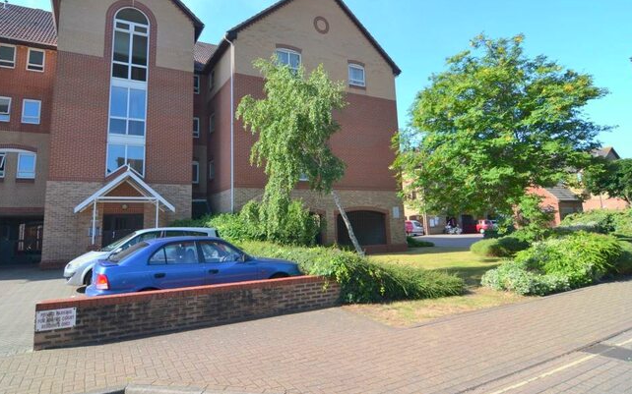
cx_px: 291
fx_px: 344
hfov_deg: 84.9
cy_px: 167
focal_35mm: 20
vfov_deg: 59.3
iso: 100
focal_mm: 12
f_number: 6.3
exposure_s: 1/160
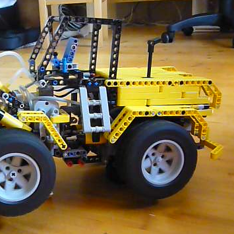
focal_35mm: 51
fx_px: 390
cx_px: 38
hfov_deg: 32.3
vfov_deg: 33.4
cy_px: 104
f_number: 3.3
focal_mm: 5.2
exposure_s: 1/30
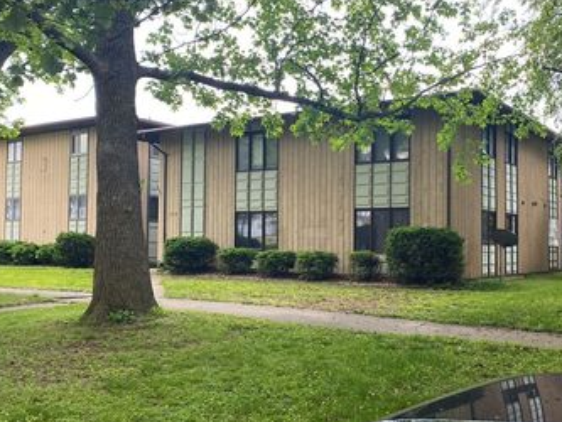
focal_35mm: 39
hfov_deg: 47.5
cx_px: 341
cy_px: 225
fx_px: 633
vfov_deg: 36.8
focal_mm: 4.25
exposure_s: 1/367
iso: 32
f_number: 1.8
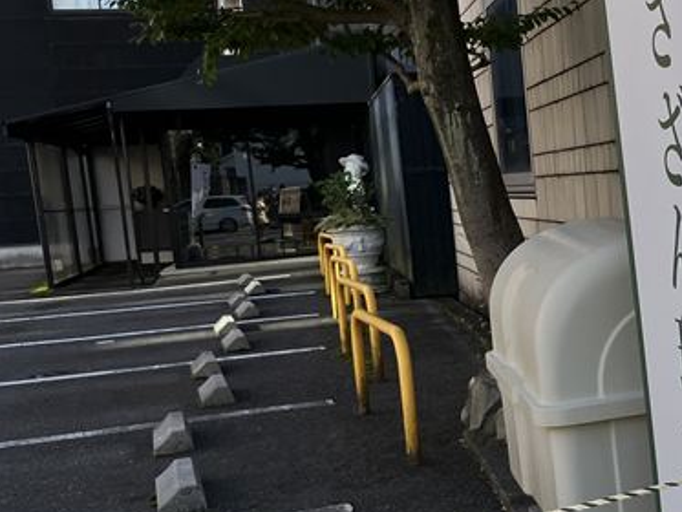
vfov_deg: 24.3
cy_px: 355
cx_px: 717
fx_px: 1182
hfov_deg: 29.5
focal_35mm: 60
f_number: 1.8
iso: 32
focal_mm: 3.99
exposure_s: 1/906
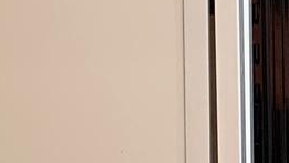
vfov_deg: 4.9
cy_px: -528
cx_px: 564
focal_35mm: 222
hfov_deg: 9.2
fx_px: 1702
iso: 50
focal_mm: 4.25
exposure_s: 1/120
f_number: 1.8
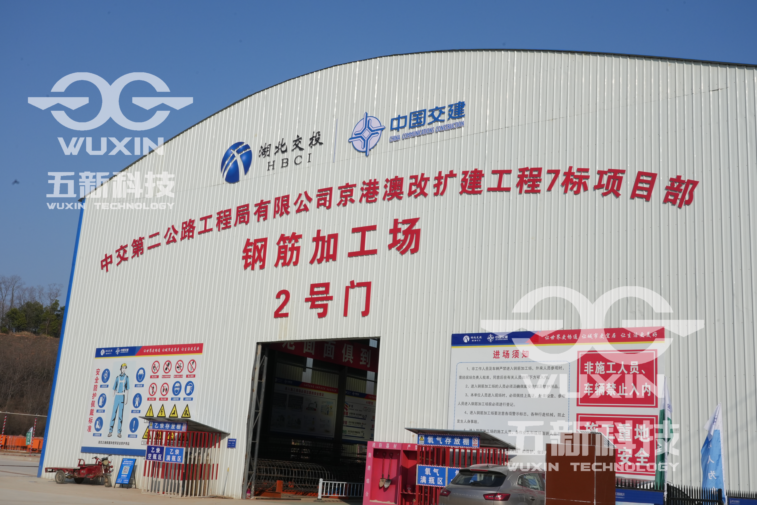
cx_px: 378
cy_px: 252
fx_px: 820
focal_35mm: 39
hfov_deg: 49.6
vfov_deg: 34.2
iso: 800
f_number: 22
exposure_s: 1/500
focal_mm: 39
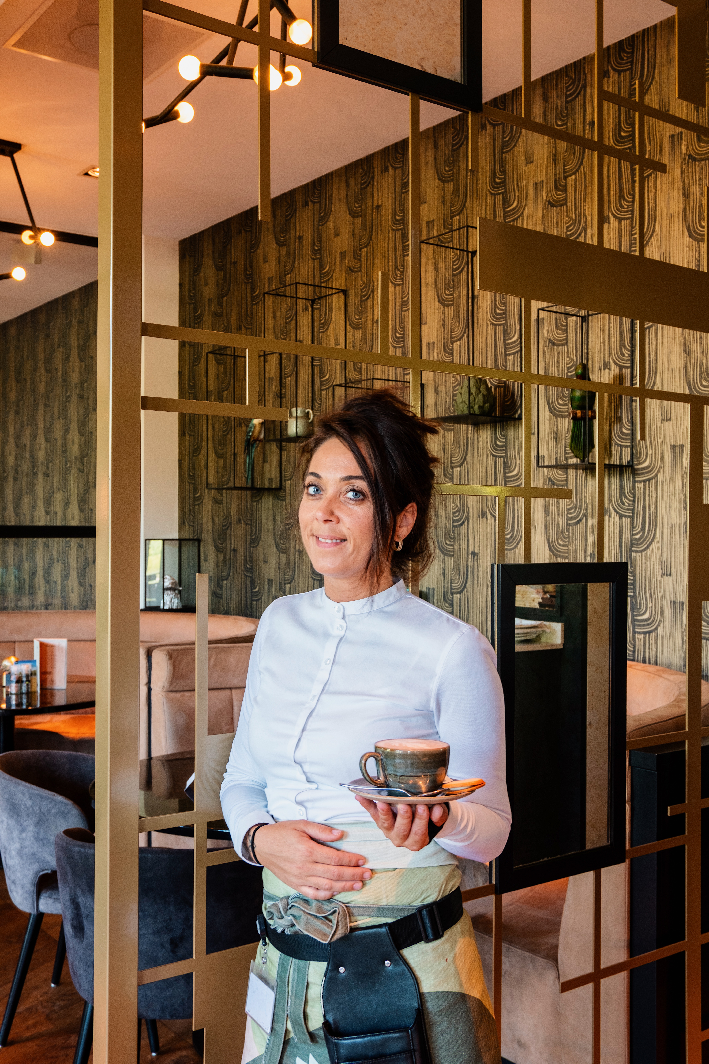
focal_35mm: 37
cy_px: 532
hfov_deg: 35.9
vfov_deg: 51.9
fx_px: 1093
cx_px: 354
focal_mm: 24.9
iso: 250
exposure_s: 1/4
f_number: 5.6
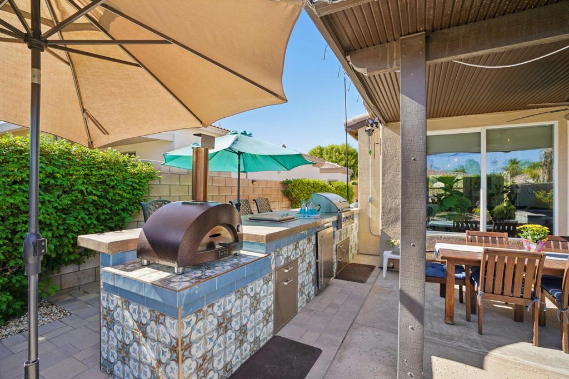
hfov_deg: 96.8
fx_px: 253
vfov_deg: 73.7
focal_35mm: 16
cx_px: 284
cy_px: 190
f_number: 8
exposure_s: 1/100
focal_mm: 16
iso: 100
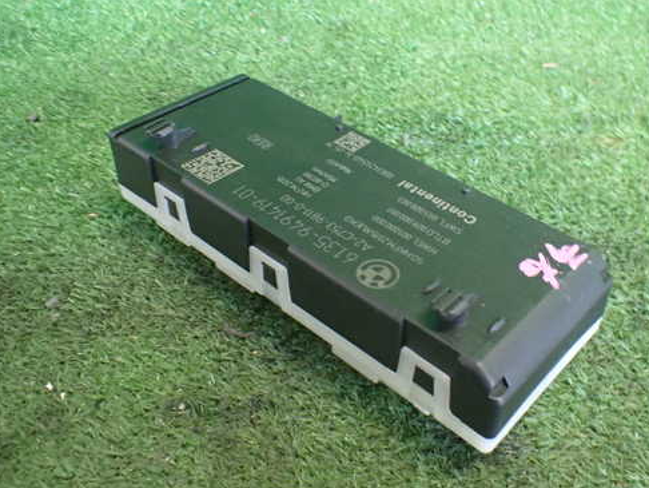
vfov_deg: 38.7
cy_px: 225
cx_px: 394
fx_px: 694
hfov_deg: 49.8
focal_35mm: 37
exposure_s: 1/50
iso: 800
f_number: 2.3
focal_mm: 5.4
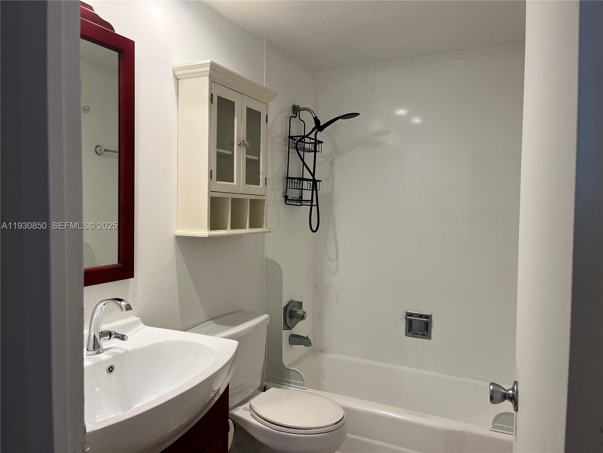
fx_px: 453
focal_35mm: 26
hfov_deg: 67.3
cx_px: 302
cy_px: 226
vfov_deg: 53.1
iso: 100
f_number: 1.6
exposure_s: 1/120
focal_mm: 5.1
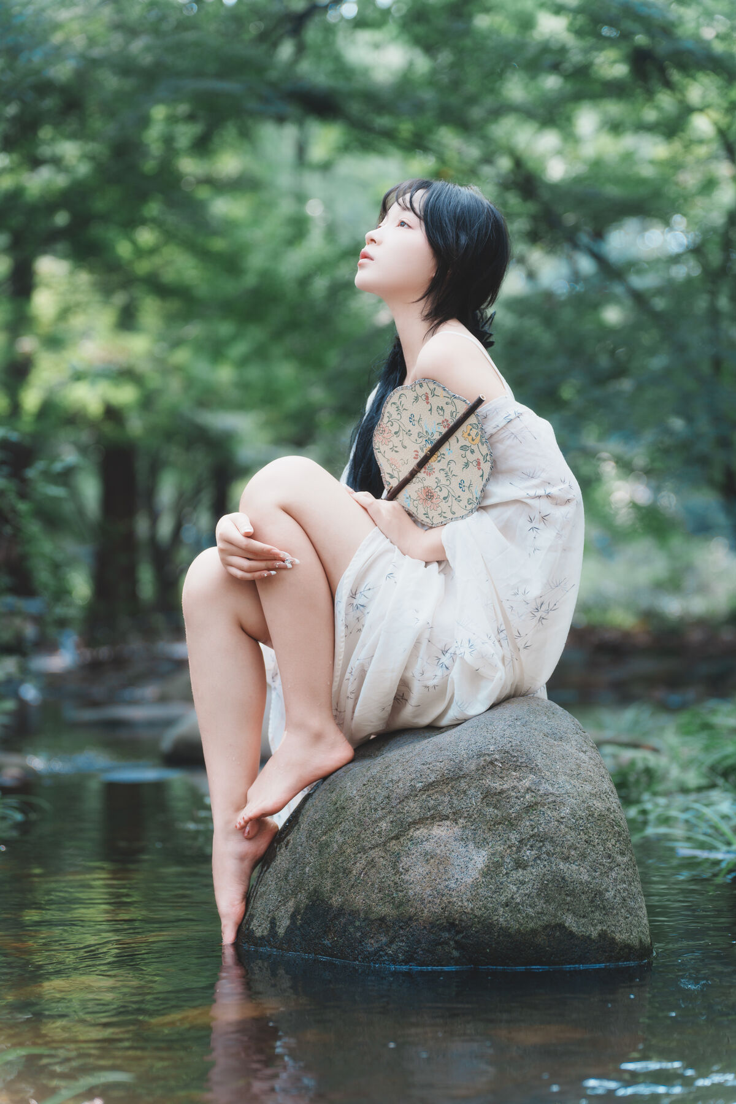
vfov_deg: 25.7
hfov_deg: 17.3
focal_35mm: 79
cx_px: 368
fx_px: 2422
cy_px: 552
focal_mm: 79
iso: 125
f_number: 2.5
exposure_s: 1/200
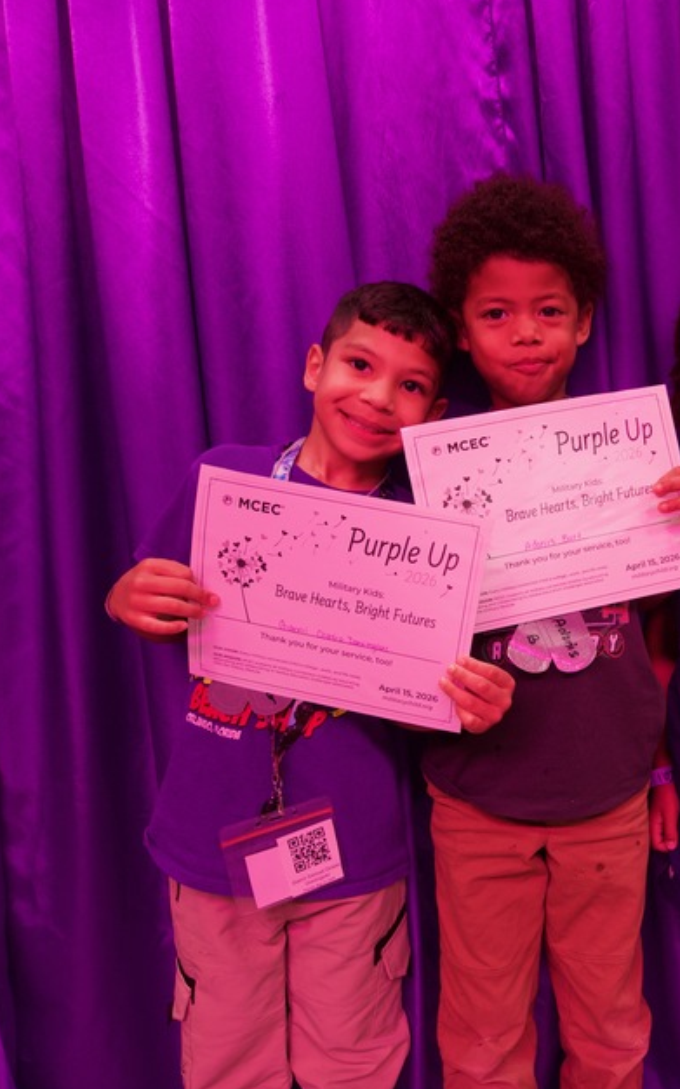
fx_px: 1038
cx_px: 657
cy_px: 528
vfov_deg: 55.3
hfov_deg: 33.6
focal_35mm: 35
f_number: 2.8
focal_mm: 21
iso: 1600
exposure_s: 1/320
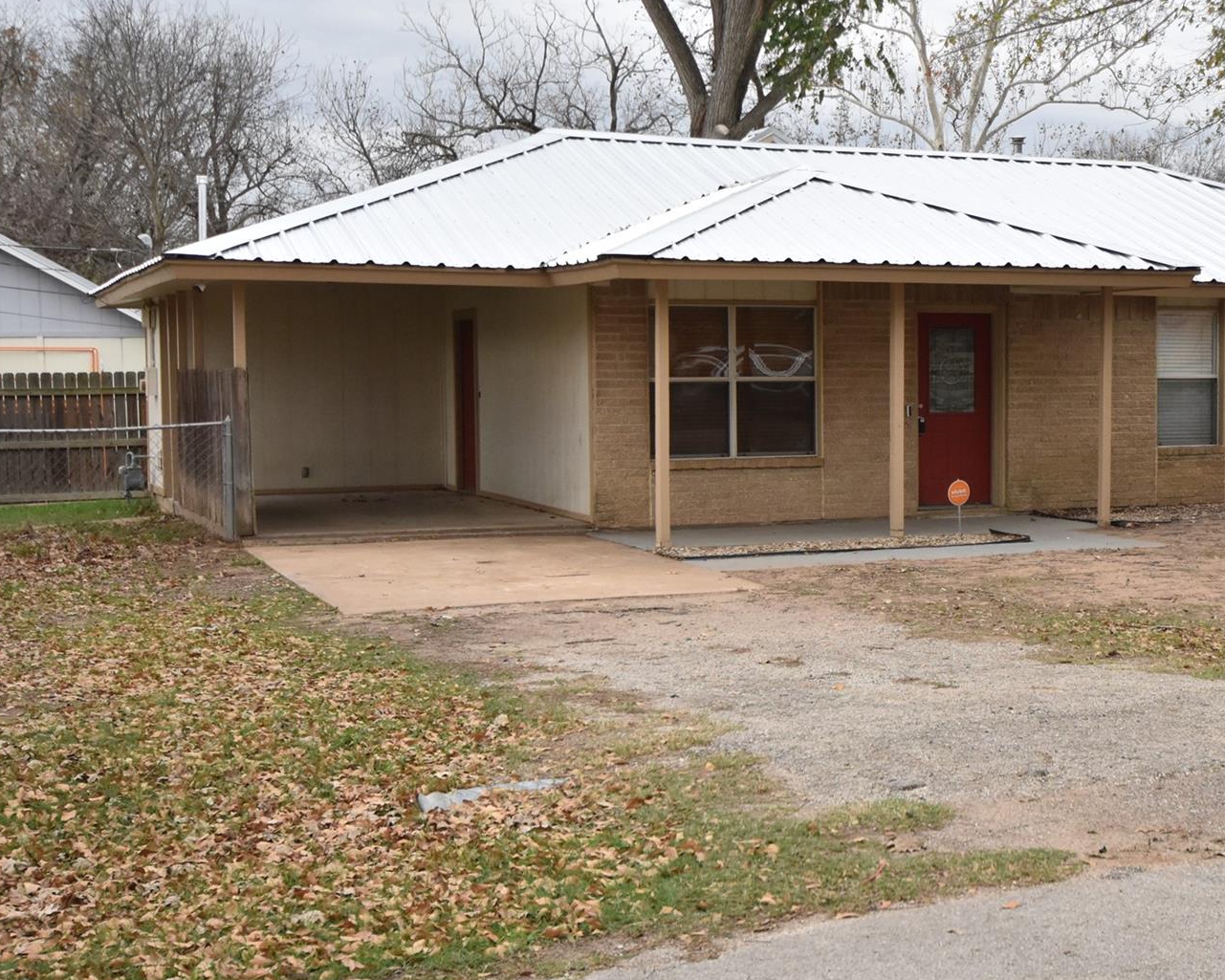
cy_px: 463
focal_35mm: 54
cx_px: 936
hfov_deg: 33.9
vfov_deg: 28.1
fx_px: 1958
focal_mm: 24
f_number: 4.5
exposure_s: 1/2000
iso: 1400
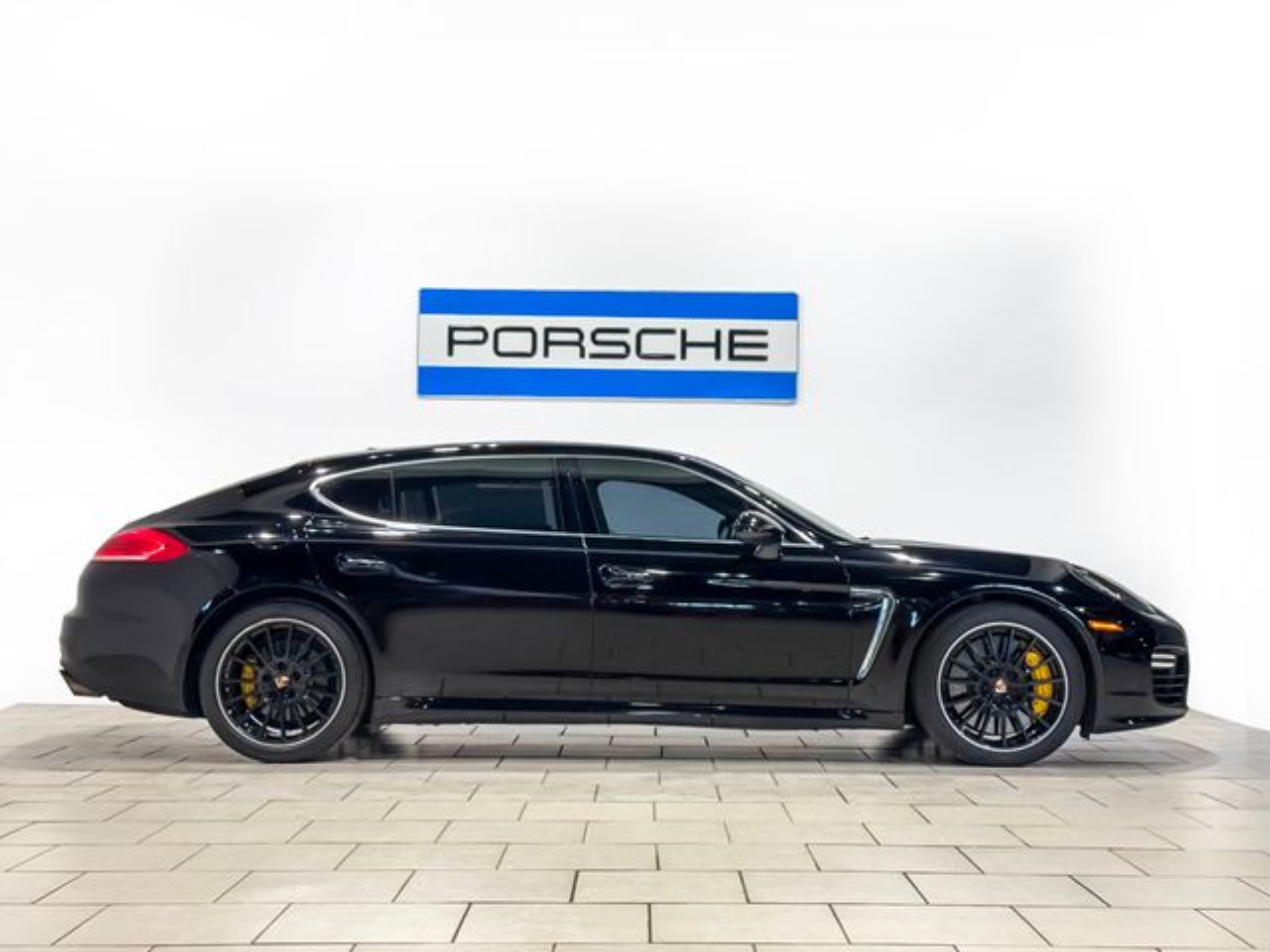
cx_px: 635
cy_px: 476
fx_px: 1761
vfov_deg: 30.3
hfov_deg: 39.7
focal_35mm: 48
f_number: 1.8
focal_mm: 6.76
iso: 50
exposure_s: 1/125
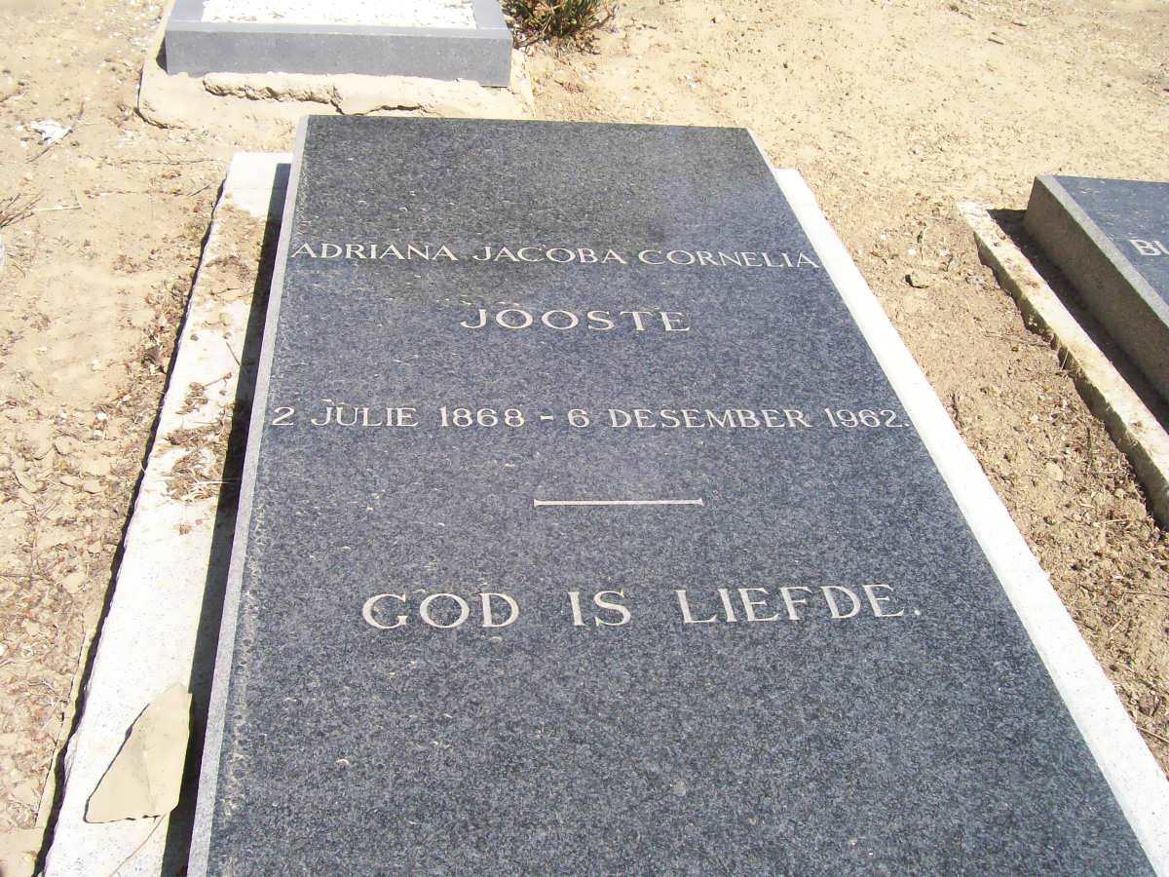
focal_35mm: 36
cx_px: 584
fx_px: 1216
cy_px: 438
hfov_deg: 51.4
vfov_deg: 39.7
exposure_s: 1/469
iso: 80
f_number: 4.8
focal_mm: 6
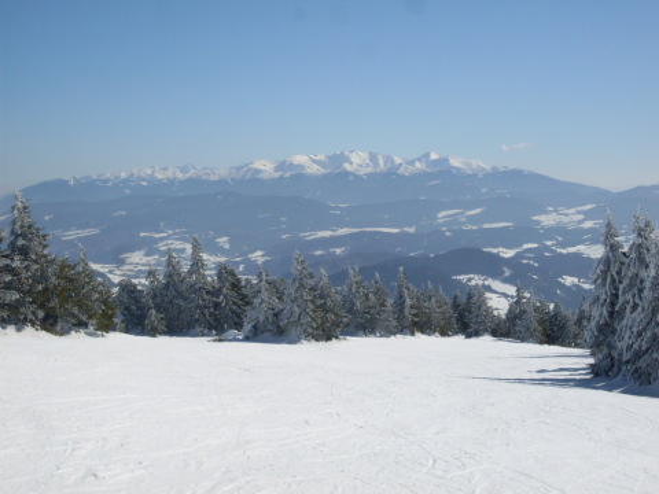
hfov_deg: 24.1
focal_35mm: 81
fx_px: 1542
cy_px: 247
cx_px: 330
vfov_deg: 18.2
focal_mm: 13.5
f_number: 11.8
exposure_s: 1/350
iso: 80
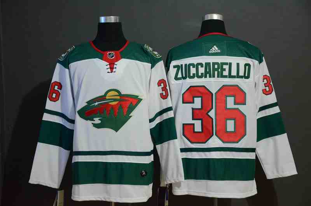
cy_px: 103
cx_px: 156
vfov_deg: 17.4
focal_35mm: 78
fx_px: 672
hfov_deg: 26.0
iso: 4000
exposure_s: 1/30
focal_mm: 52
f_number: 4.8
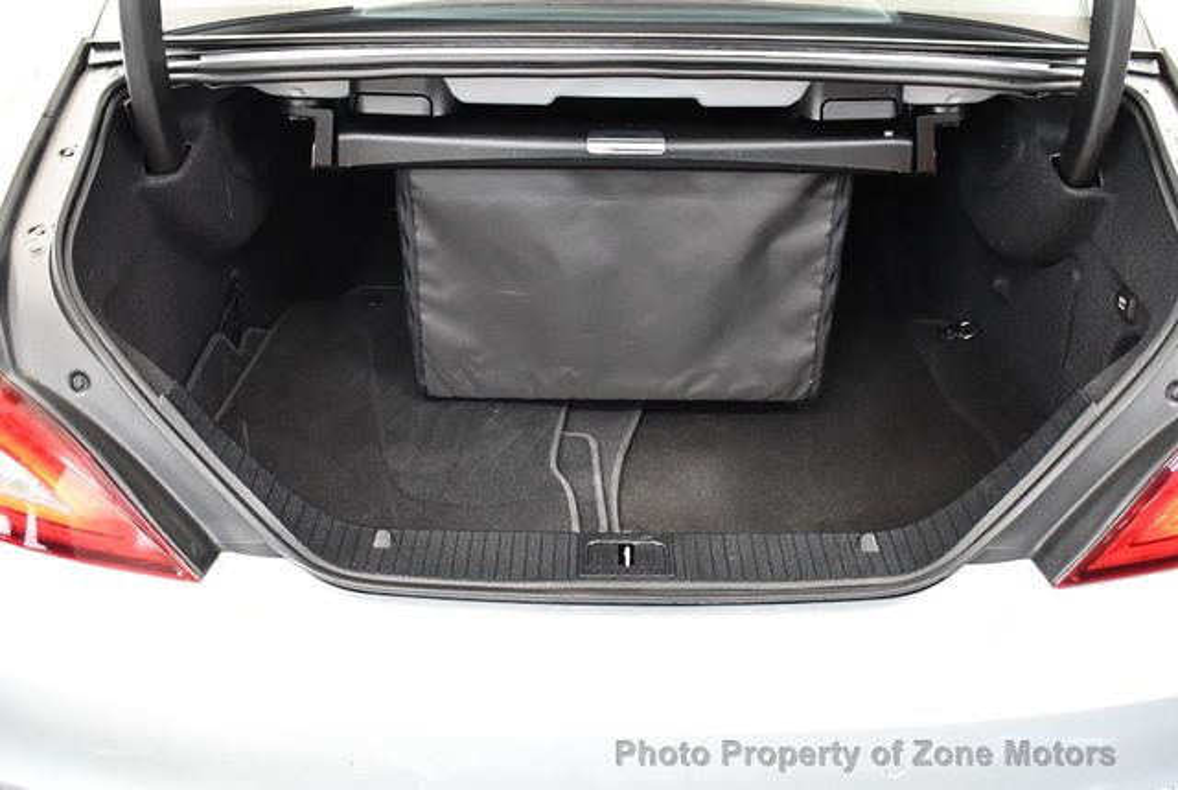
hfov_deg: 53.1
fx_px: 1180
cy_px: 395
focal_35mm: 36
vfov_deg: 37.0
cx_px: 589
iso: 3200
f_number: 3.5
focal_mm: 18
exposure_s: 1/80
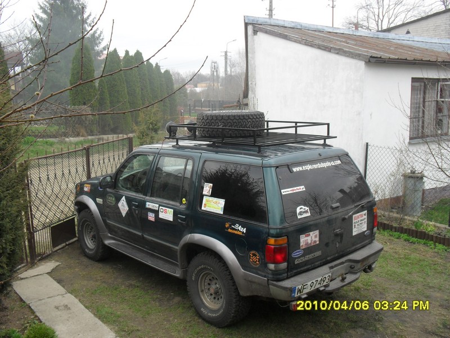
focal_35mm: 35
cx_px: 225
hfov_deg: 52.6
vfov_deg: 40.7
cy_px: 169
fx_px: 455
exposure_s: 1/250
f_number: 3.2
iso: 100
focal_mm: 6.3
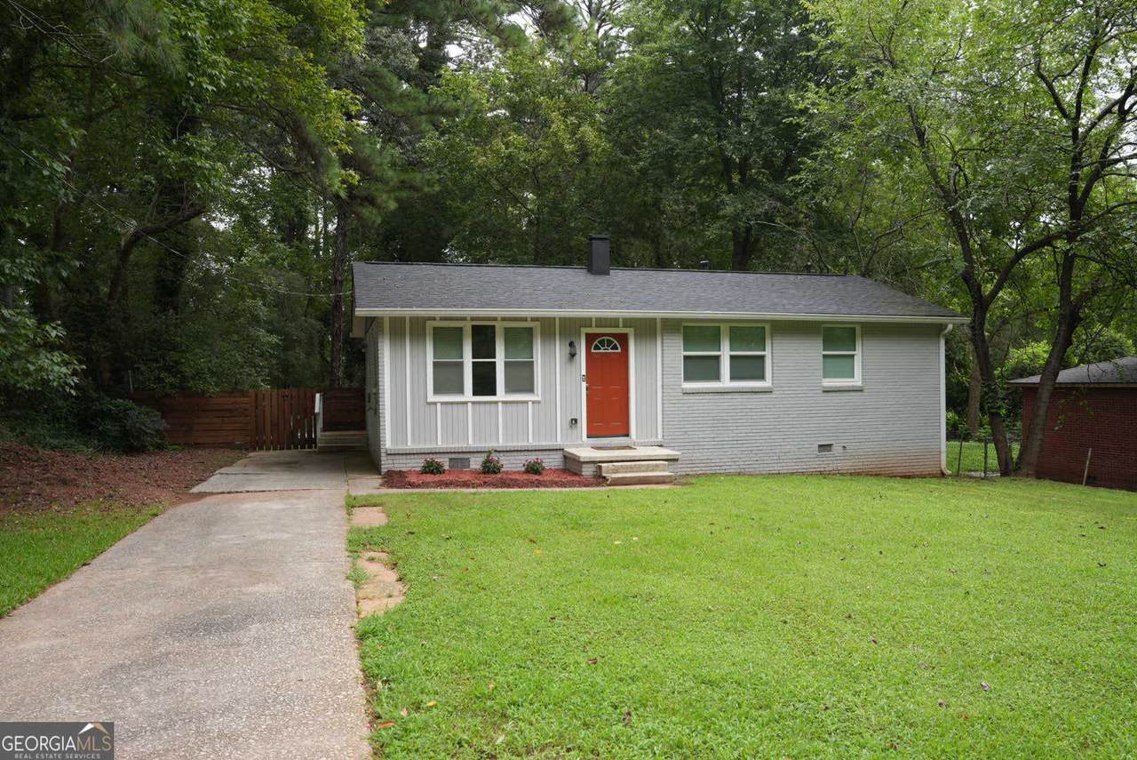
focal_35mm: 27
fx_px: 850
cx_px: 568
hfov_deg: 67.5
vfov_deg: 48.1
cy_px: 380
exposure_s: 1/100
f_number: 5.6
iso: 100
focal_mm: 26.9
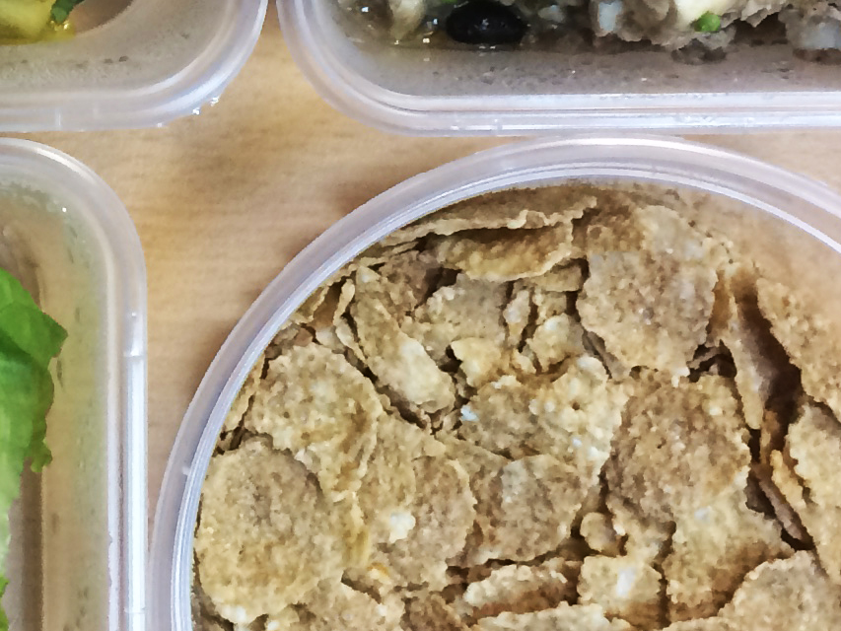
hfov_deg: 17.2
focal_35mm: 111
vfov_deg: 13.1
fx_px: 2697
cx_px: -47
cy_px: -72
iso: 100
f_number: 2.2
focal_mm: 4.15
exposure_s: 1/30
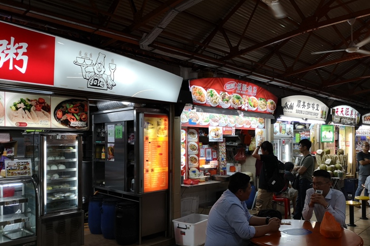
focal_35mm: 29
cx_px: 186
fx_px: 298
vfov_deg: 44.8
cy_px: 141
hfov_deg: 63.7
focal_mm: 3.95
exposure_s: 1/100
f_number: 1.8
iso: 200
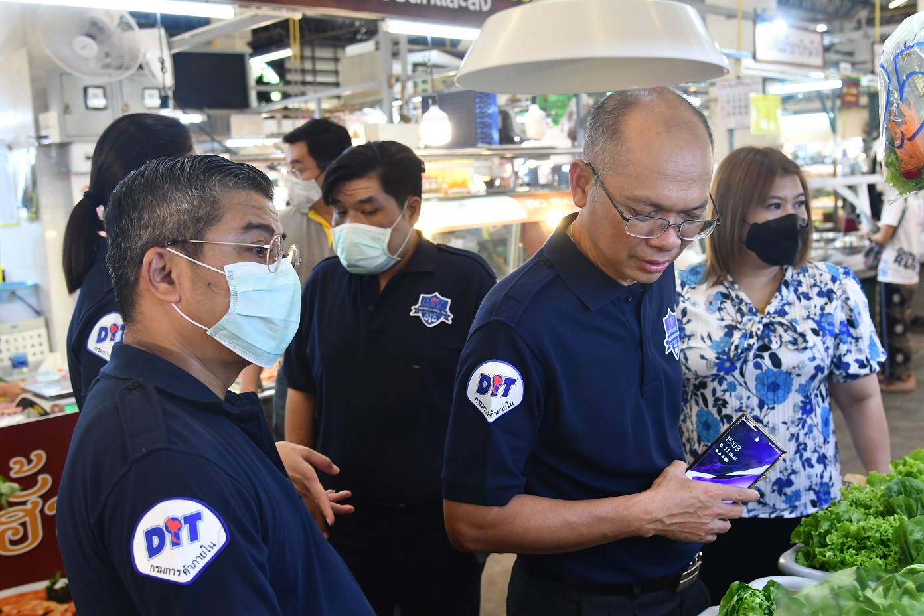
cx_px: 462
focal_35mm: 36
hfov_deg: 53.1
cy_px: 308
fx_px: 924
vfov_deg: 36.9
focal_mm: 24
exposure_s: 1/125
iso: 1400
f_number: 4
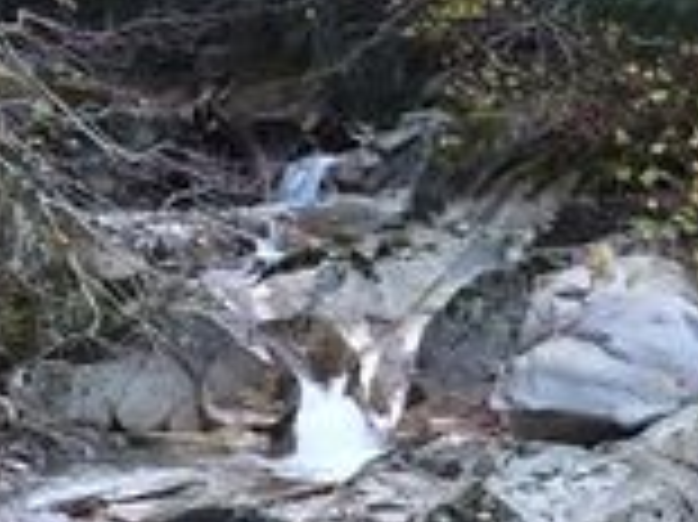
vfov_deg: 10.8
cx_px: 338
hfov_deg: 14.7
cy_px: 662
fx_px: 2700
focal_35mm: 134
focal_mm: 4.3
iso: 500
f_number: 1.5
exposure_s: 1/10
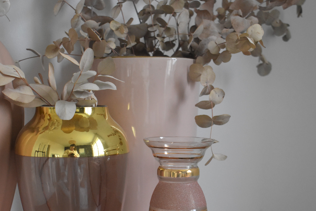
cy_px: 176
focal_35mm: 64
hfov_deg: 31.4
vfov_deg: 20.9
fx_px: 562
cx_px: 156
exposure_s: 1/125
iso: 2200
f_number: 4.2
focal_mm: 28
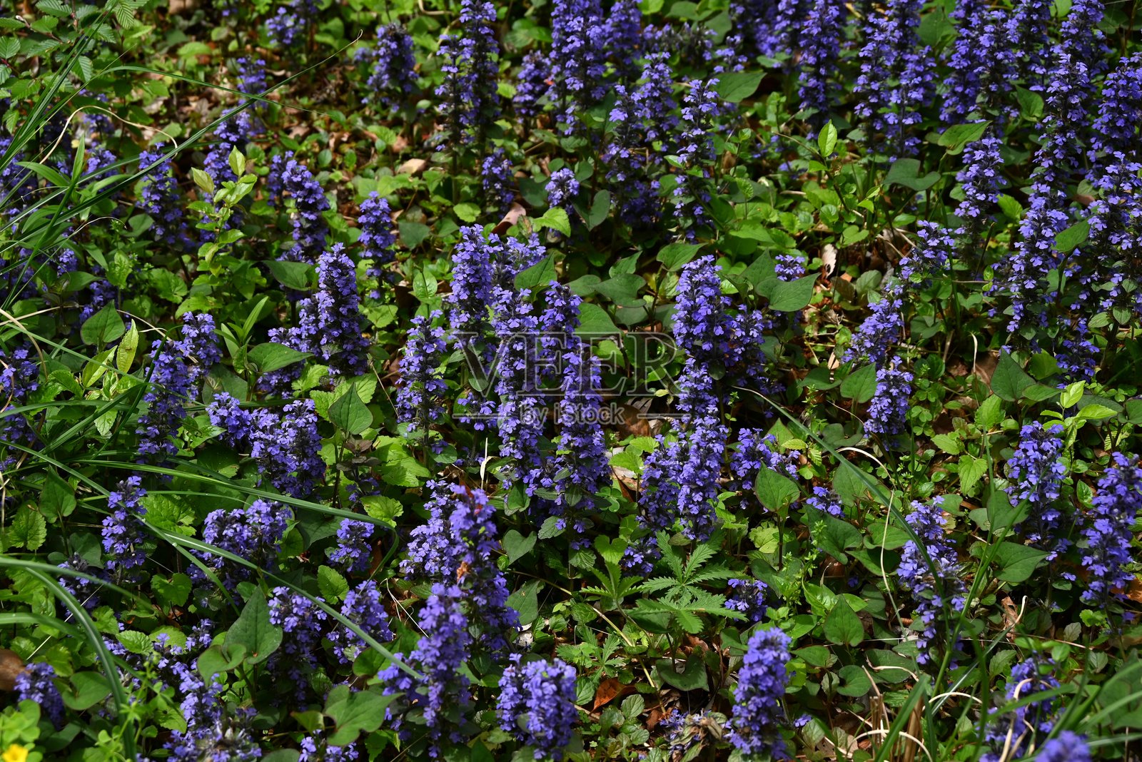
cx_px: 571
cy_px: 381
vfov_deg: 24.6
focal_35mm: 55
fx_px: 1745
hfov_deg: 36.2
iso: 200
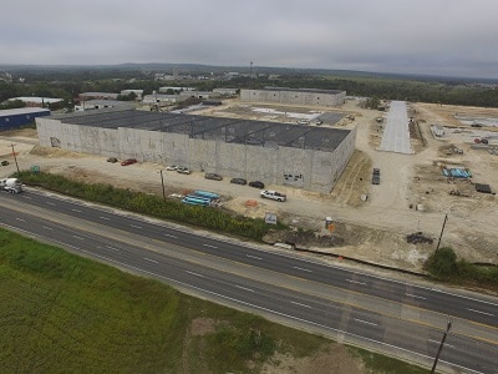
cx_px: 249
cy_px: 187
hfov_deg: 81.7
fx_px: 288
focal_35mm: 20
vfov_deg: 66.0
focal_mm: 3.61
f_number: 2.8
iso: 100
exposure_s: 1/713
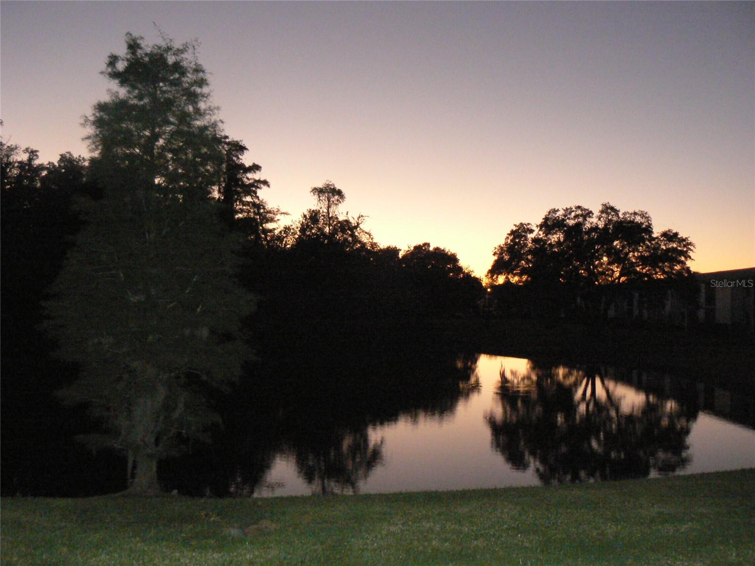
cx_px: 378
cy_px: 283
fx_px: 785
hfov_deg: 51.4
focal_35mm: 36
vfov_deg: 39.7
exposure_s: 1/25
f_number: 2.8
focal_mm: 6
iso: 400
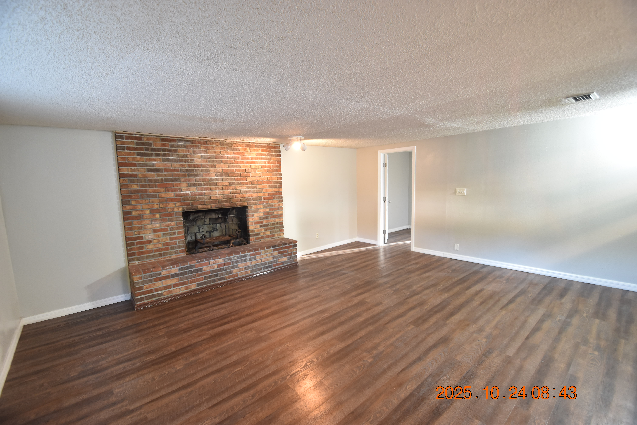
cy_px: 212
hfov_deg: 100.4
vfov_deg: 77.3
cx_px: 318
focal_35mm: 15
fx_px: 265
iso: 800
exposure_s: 1/10
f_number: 3.5
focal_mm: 10
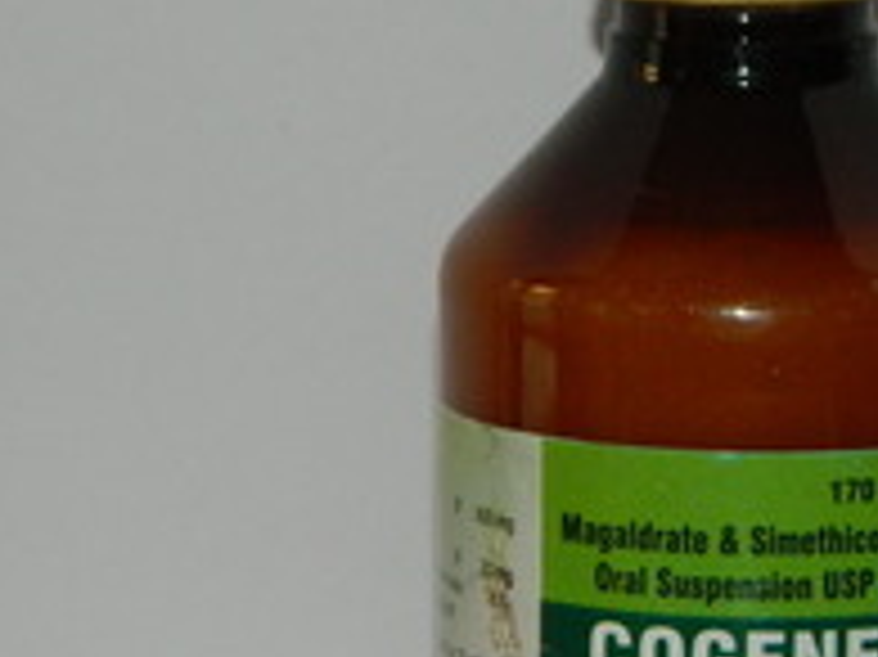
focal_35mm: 331
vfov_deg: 4.5
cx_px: 788
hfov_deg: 6.0
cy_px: 547
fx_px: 8390
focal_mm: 23.2
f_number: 4.7
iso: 200
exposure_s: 1/60
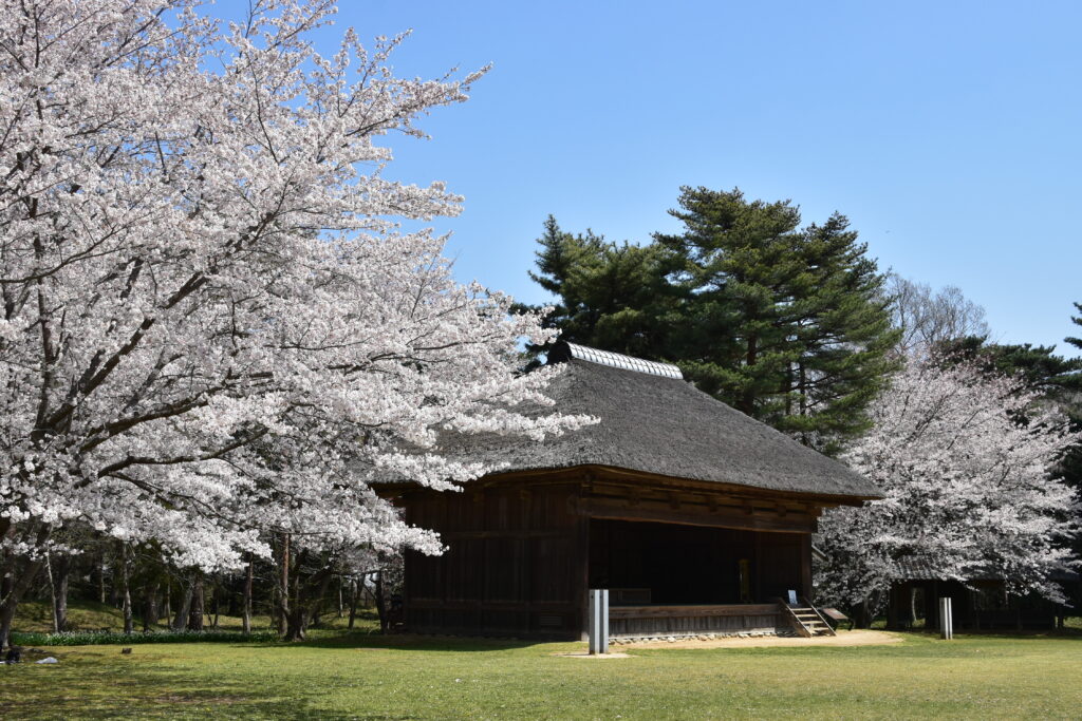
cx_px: 541
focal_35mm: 42
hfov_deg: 46.4
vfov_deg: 31.9
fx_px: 1262
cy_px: 360
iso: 400
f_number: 11
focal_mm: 28
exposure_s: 1/400
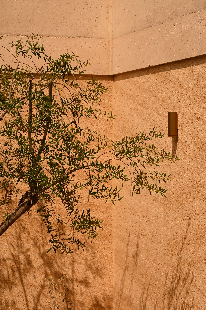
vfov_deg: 17.1
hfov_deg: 11.4
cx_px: 103
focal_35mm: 120
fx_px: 1031
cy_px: 155
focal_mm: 120
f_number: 11
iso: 200
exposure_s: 1/1000
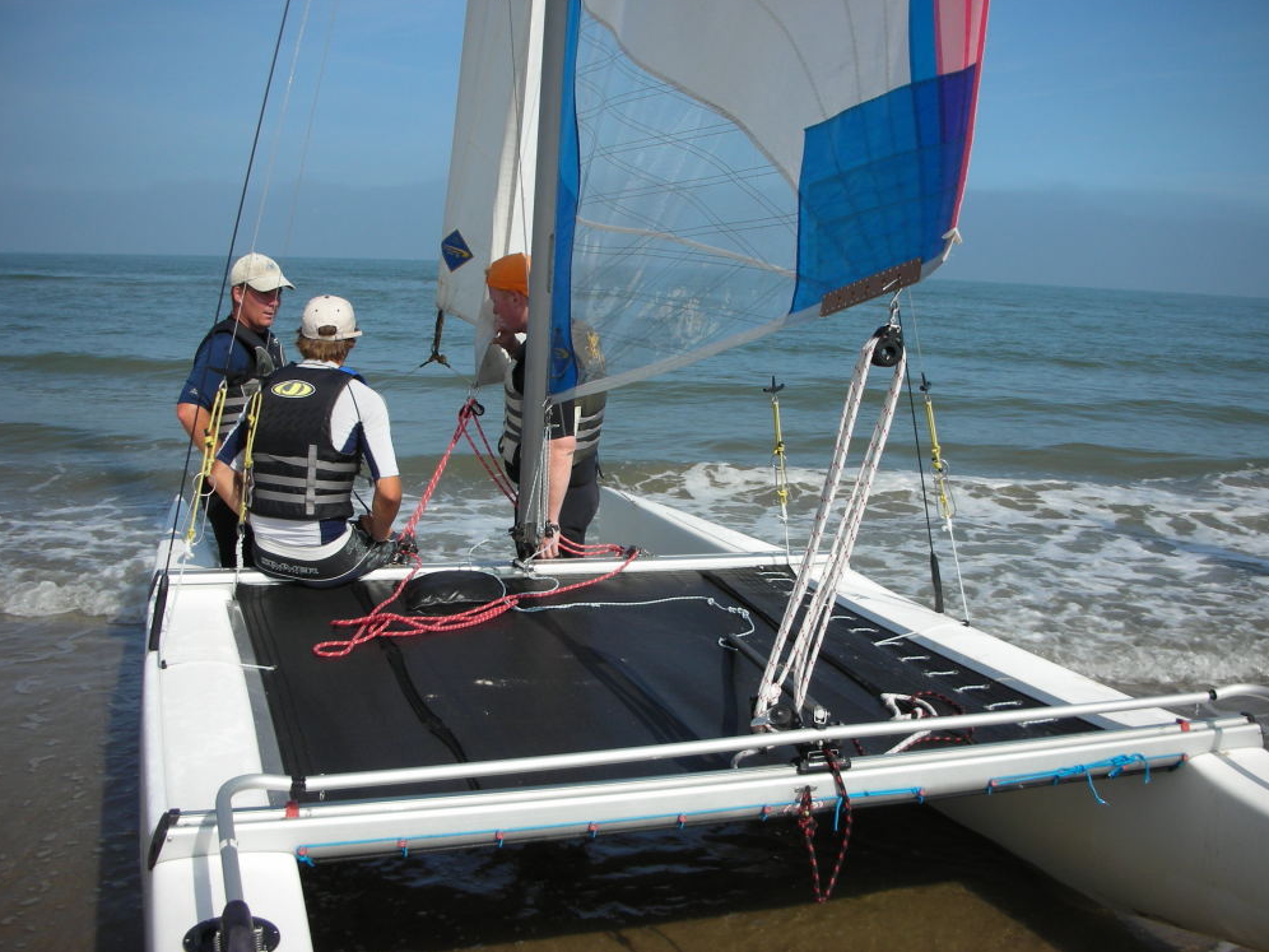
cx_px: 646
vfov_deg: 39.7
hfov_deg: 51.4
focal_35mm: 36
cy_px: 470
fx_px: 1320
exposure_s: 1/138
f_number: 8.5
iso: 50
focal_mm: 5.8
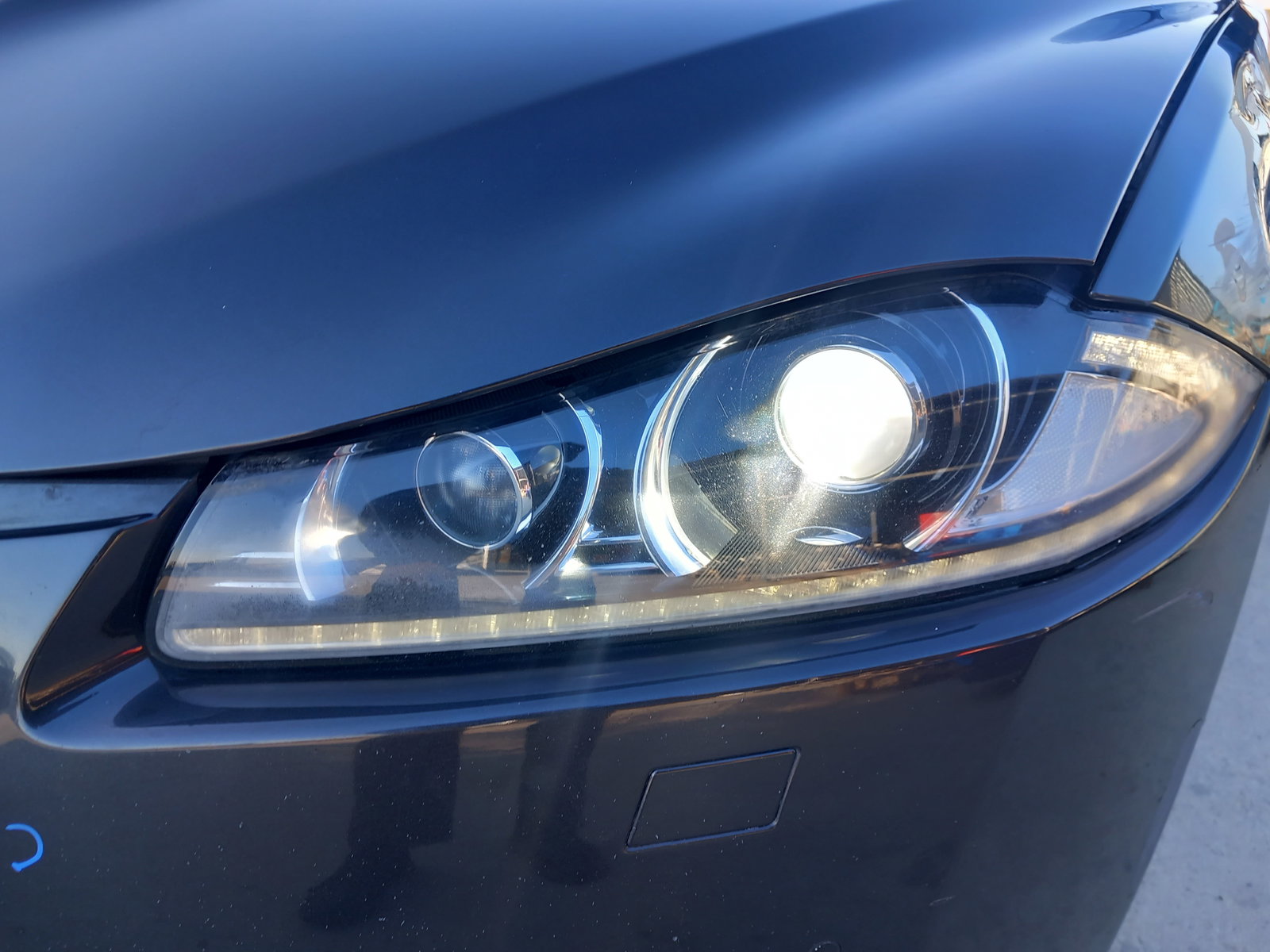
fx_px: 991
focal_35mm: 27
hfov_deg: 65.3
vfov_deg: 51.4
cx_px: 635
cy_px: 476
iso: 25
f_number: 1.8
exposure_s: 1/50
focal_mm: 4
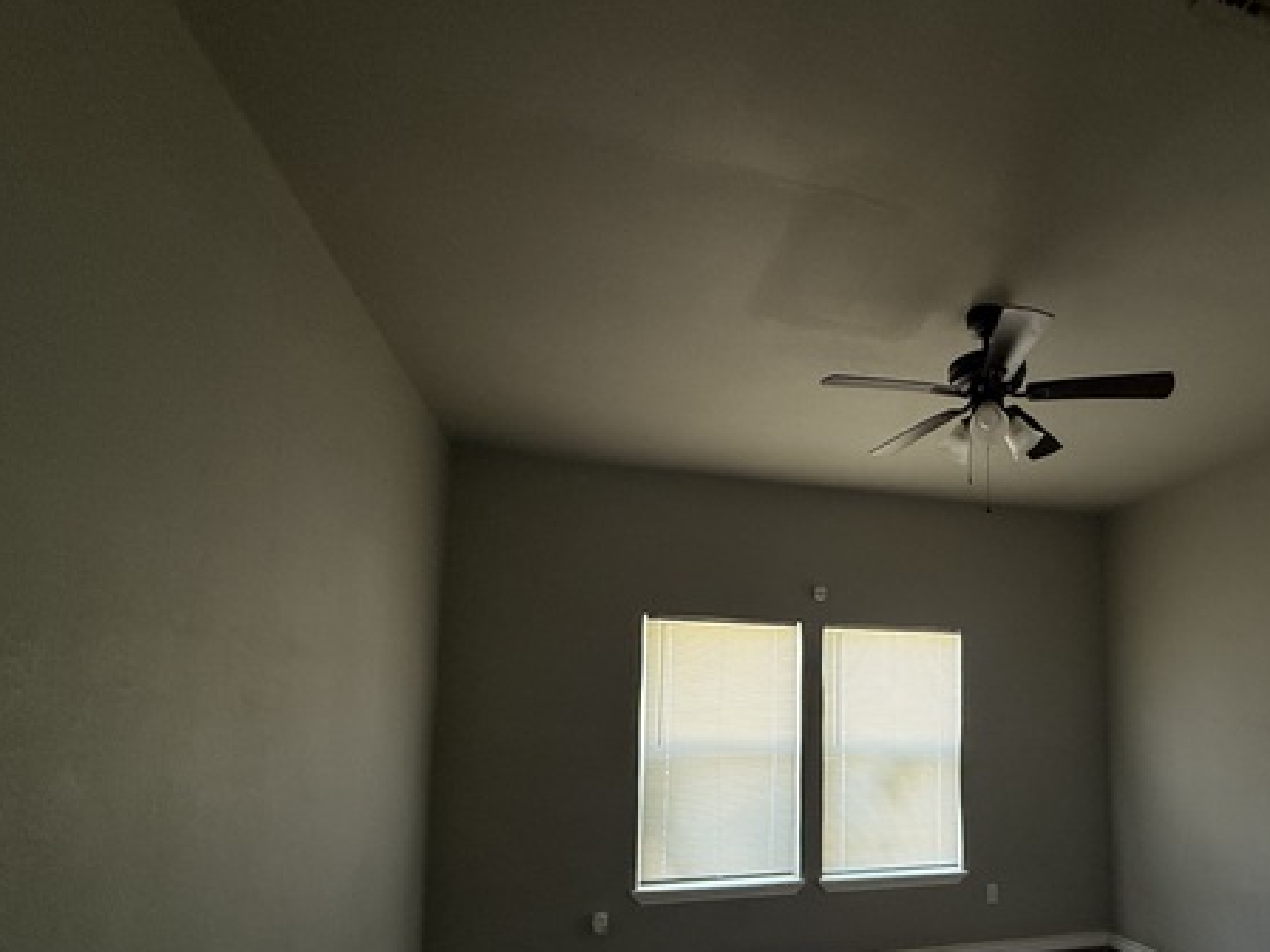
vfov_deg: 63.6
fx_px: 734
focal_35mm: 20
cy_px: 663
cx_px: 850
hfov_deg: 79.0
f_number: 2.2
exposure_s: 1/60
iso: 320
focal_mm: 2.22
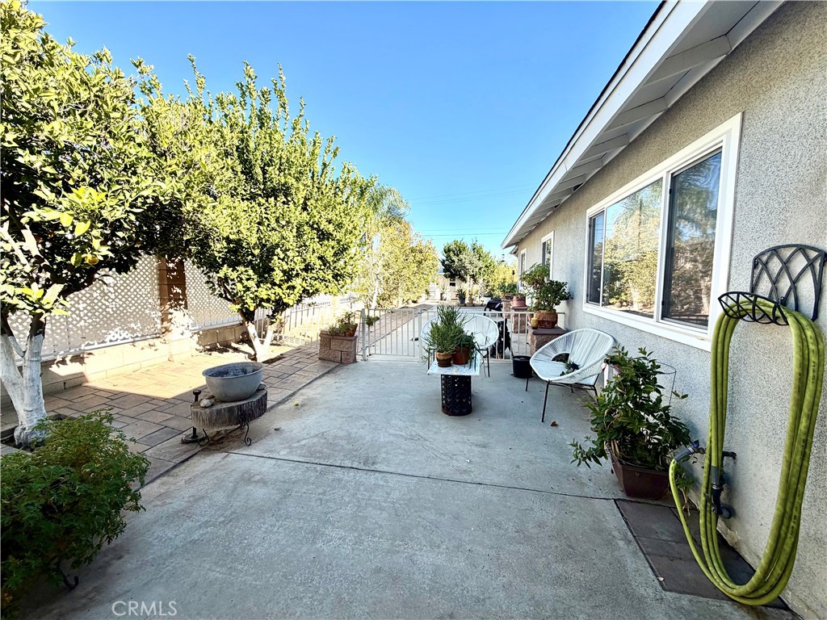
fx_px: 334
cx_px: 414
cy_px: 310
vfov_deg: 85.7
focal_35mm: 14
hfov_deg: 102.1
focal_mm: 2.22
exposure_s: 1/545
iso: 40
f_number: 2.2
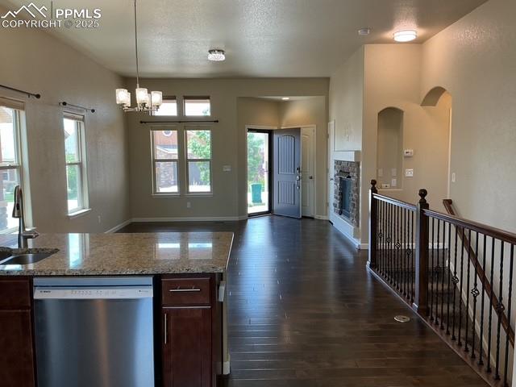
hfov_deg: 61.7
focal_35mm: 29
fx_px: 432
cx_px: 258
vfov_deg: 48.2
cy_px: 194
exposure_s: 1/120
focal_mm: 3
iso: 40
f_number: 1.8
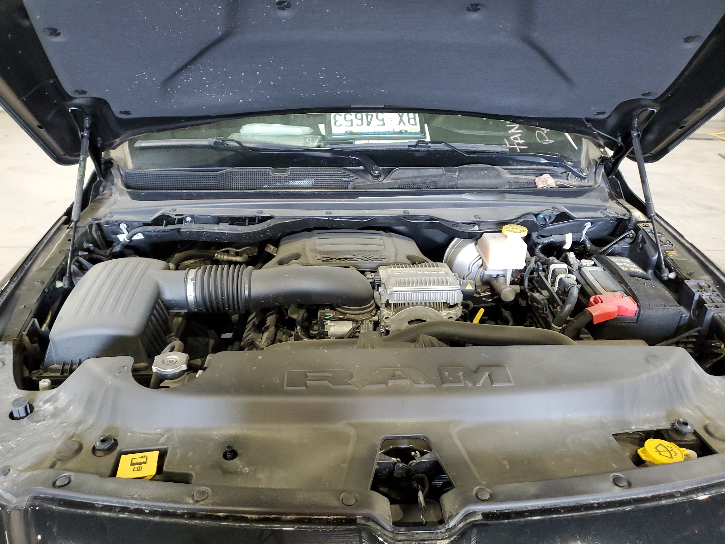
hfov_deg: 67.3
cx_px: 362
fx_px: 545
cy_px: 272
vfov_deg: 53.1
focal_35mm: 26
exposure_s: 1/60.2
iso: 212
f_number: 1.5
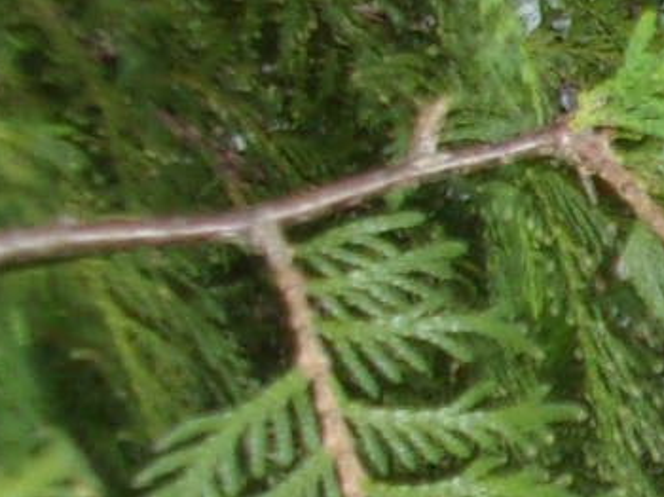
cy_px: 681
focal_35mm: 164
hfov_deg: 9.8
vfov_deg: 8.9
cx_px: 1840
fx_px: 3144
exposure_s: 1/38
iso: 80
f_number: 3.9
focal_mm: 5.1
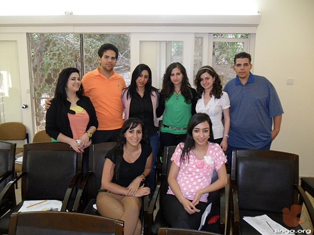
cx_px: 157
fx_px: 245
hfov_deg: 65.3
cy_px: 118
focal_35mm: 27
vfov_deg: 51.4
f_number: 3.5
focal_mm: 4.9
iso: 200
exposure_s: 1/45
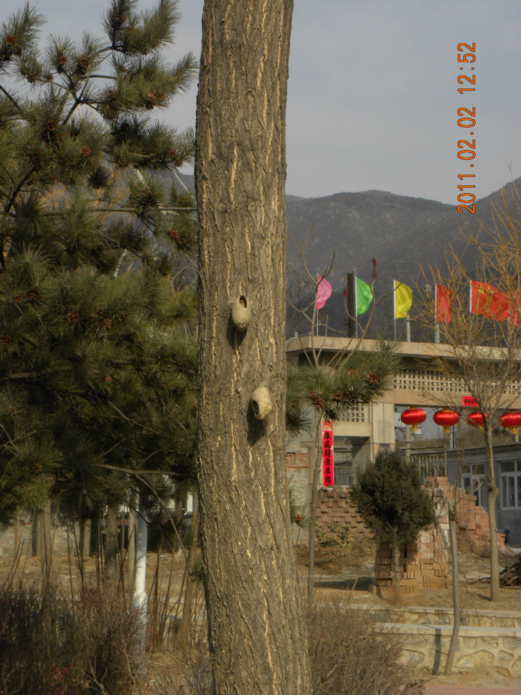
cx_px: 260
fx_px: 1706
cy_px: 348
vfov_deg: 23.0
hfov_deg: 17.4
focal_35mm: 85
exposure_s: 1/200
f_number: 8
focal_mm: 15.1
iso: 64
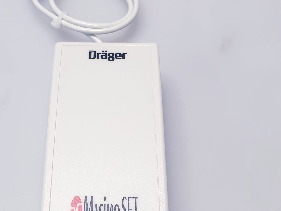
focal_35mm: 36
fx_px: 292
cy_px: 143
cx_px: 106
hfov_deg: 50.9
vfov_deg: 39.1
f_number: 2.4
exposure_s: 1/100
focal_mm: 4.3
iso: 80
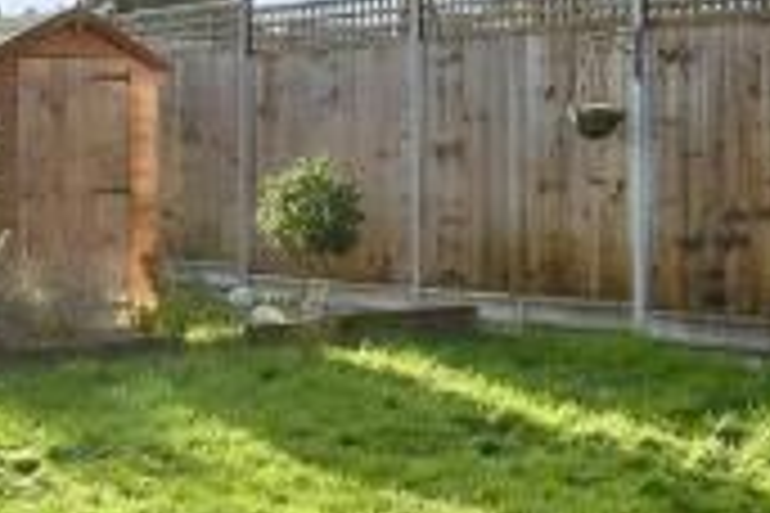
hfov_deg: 20.4
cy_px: 182
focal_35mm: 96
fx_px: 2053
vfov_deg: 14.2
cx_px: -32
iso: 160
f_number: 8
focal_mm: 11
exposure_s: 1/250
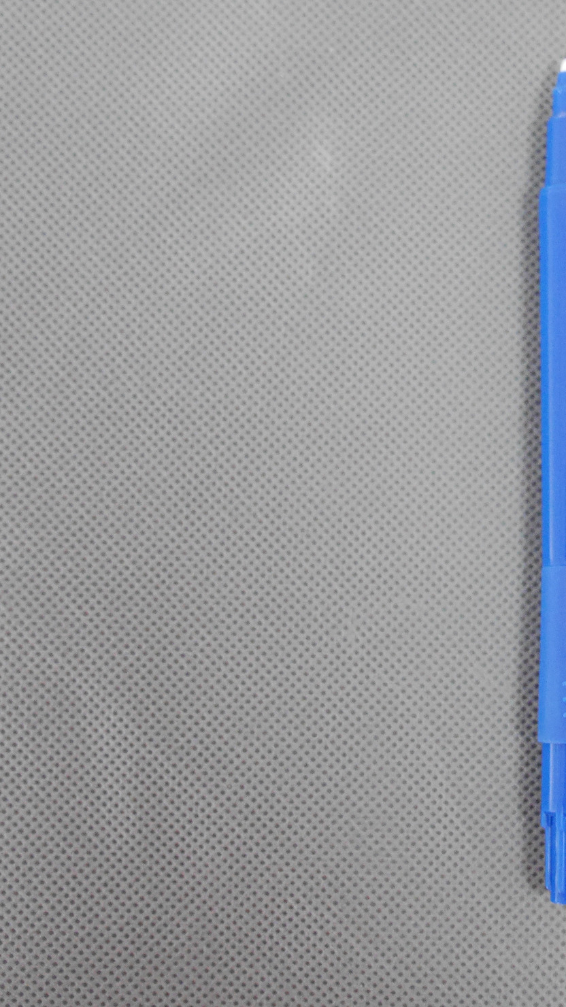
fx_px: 1415
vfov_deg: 39.2
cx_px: 544
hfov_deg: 21.9
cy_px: 506
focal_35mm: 53
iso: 3200
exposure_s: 1/50
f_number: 2.8
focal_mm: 18
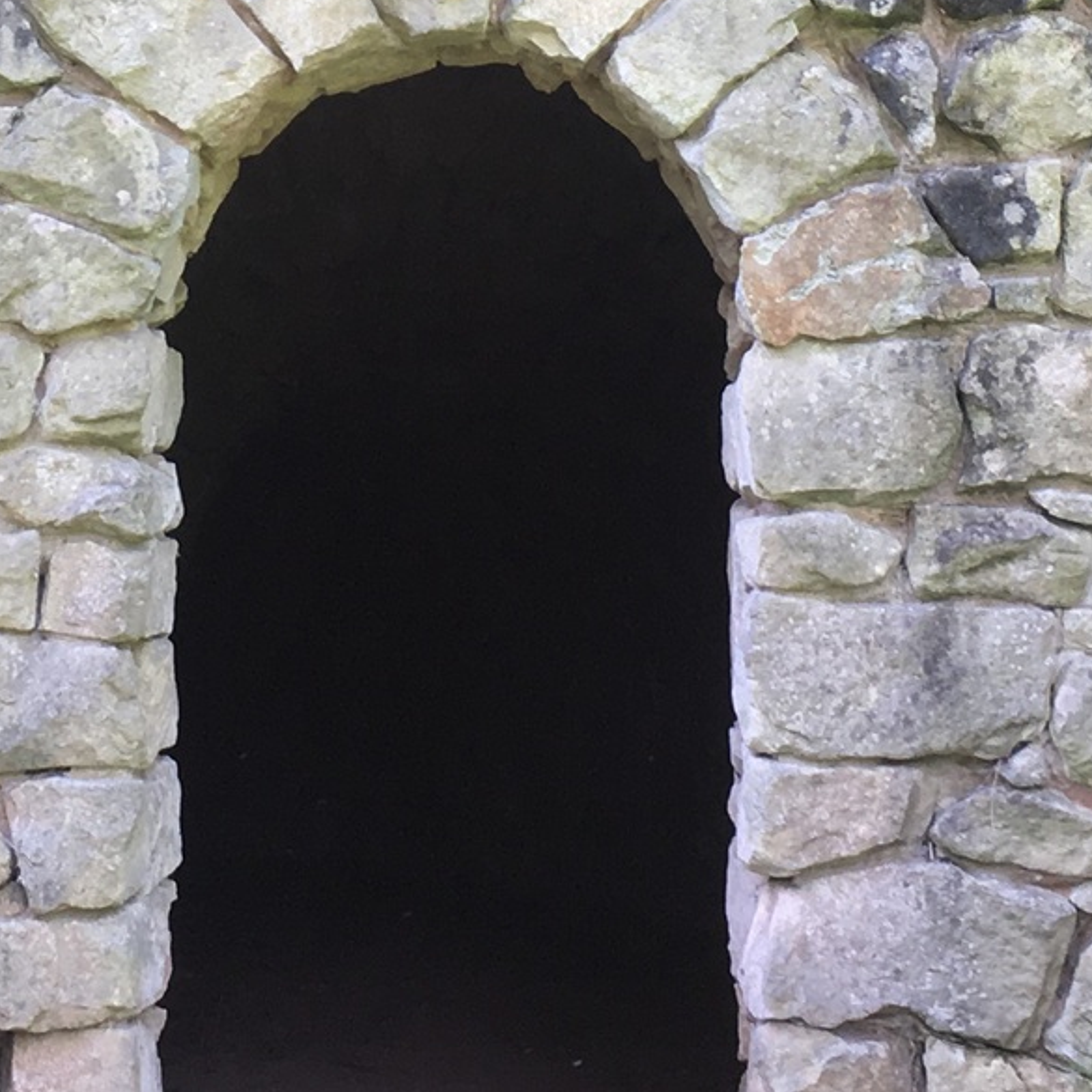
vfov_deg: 46.6
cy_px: 718
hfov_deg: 47.2
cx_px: 541
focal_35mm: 35
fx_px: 1249
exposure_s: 1/100
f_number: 2.2
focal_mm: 4.15
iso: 40
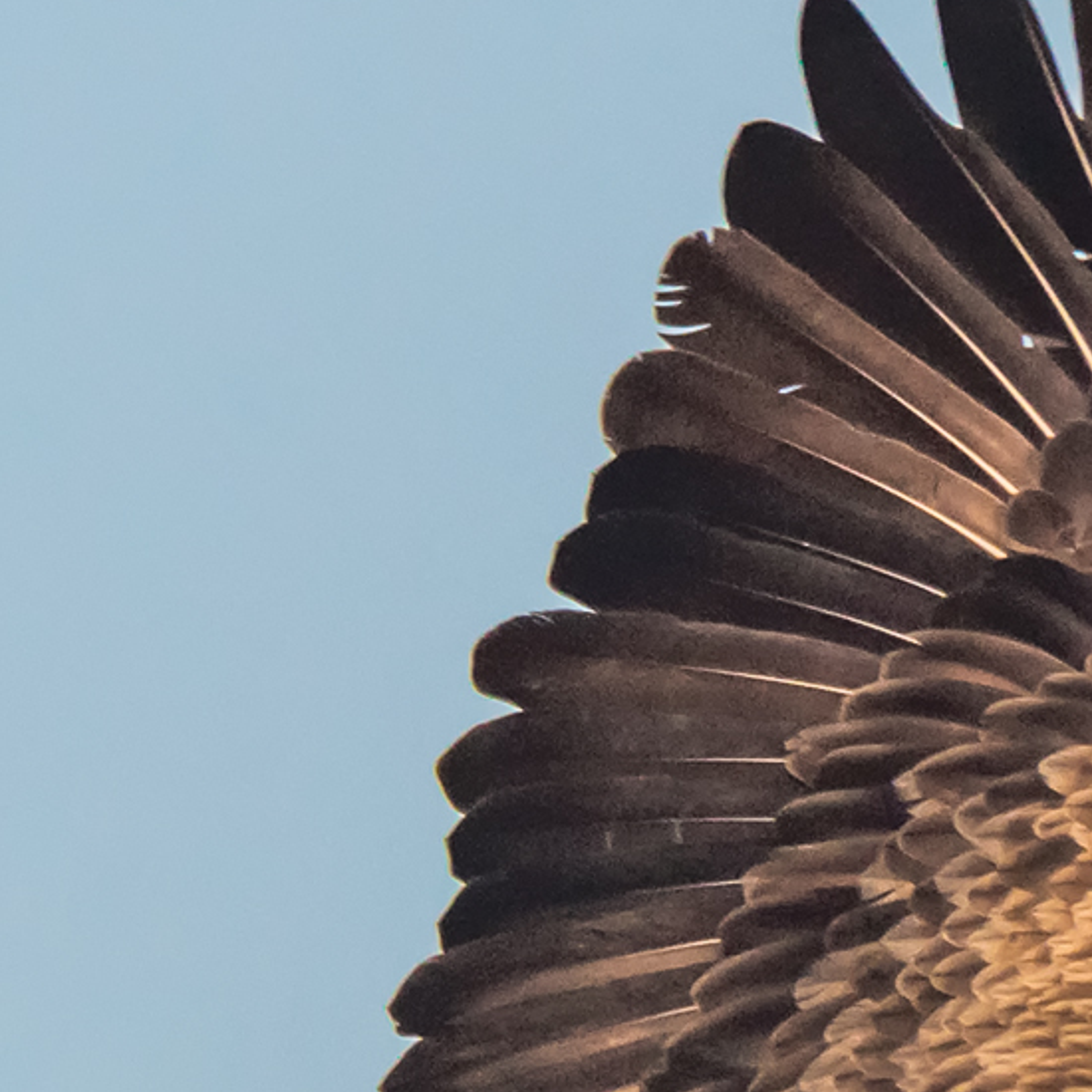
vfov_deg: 0.7
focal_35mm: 2669
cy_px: 1495
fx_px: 95258
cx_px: 901
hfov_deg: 0.7
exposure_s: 1/2500
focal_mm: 600
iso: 800
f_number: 8
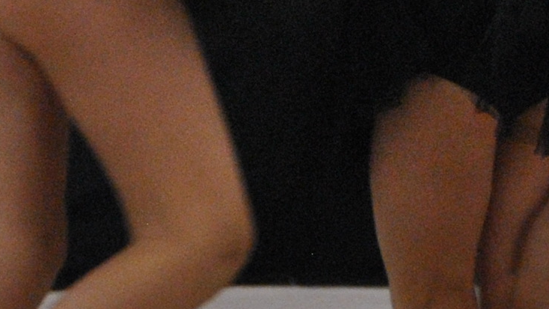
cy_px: -72
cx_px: 1230
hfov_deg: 3.4
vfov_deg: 2.0
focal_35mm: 623
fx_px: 9066
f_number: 5.3
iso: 800
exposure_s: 1/200
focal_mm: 75
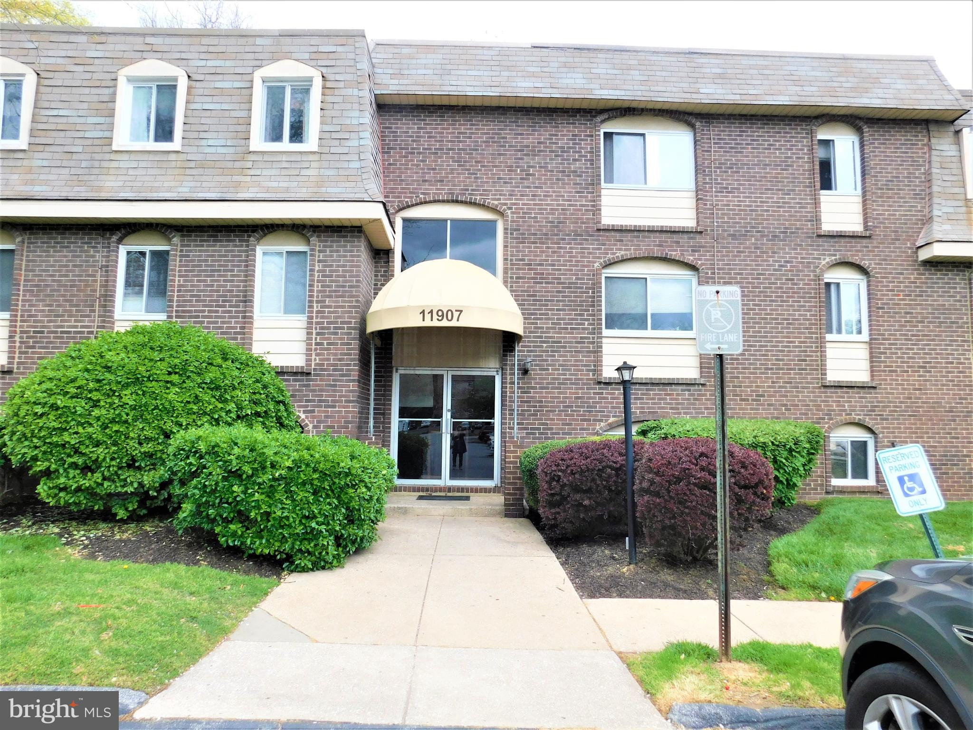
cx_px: 486
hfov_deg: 73.9
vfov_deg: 58.9
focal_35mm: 23
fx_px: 646
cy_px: 365
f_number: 3
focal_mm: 4
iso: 125
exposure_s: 1/250
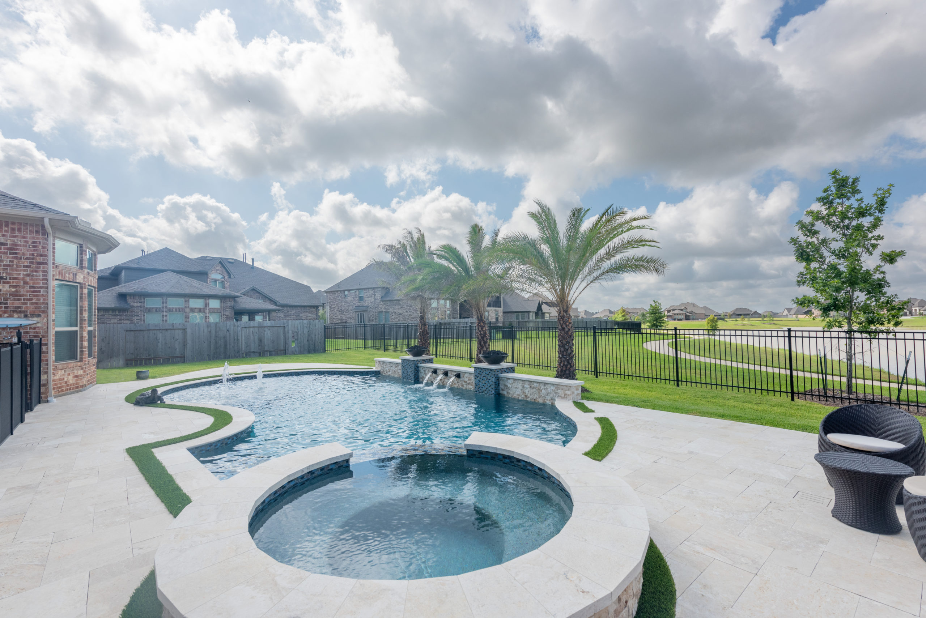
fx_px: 412
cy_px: 309
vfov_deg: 73.8
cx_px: 463
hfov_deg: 96.7
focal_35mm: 16
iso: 400
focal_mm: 16
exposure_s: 1/800
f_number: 8
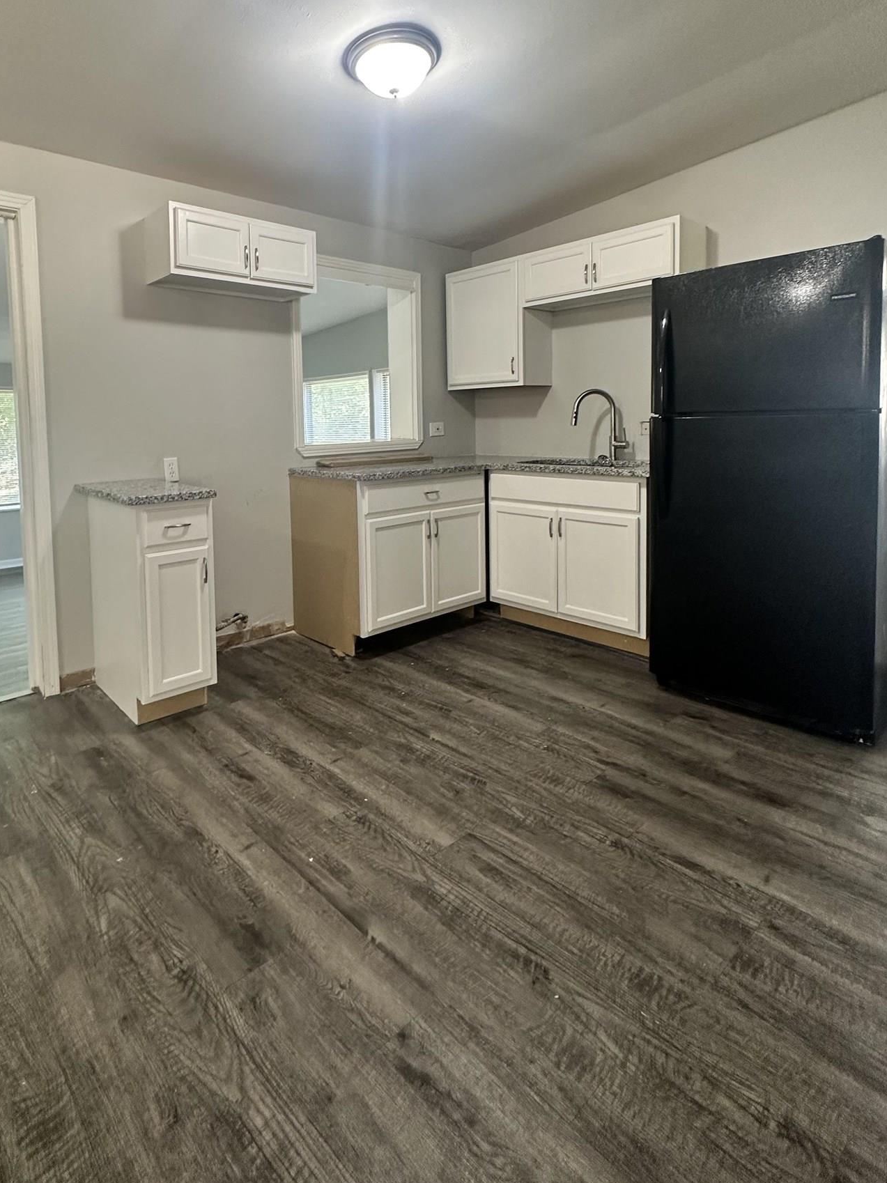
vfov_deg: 83.3
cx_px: 364
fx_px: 649
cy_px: 456
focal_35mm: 19
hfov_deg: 68.1
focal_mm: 2.22
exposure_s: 1/60
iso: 200
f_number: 2.2
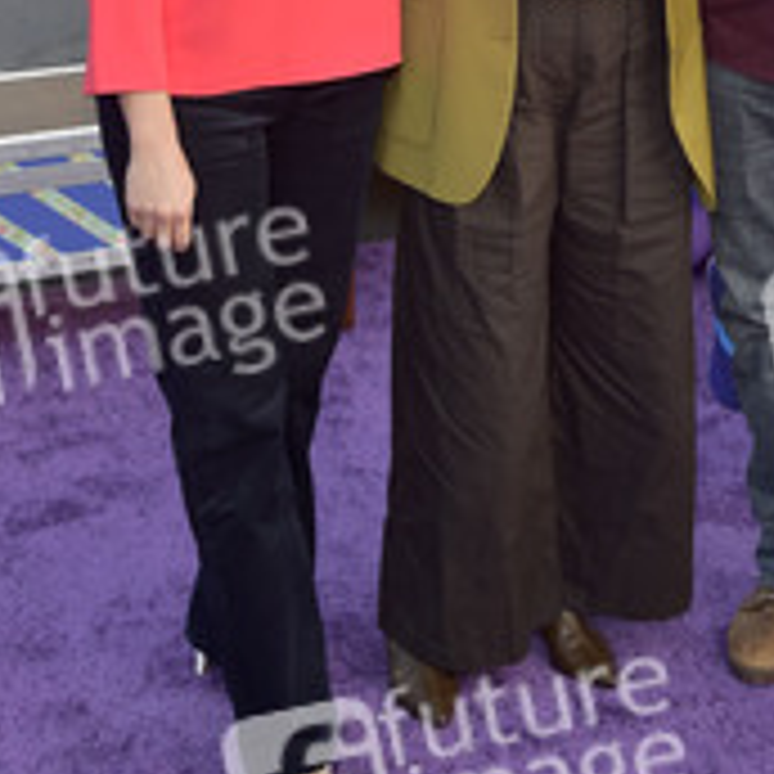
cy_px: 90
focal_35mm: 75
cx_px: 587
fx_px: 1897
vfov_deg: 22.5
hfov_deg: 22.8
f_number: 6.3
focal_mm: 38
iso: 640
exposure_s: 1/250
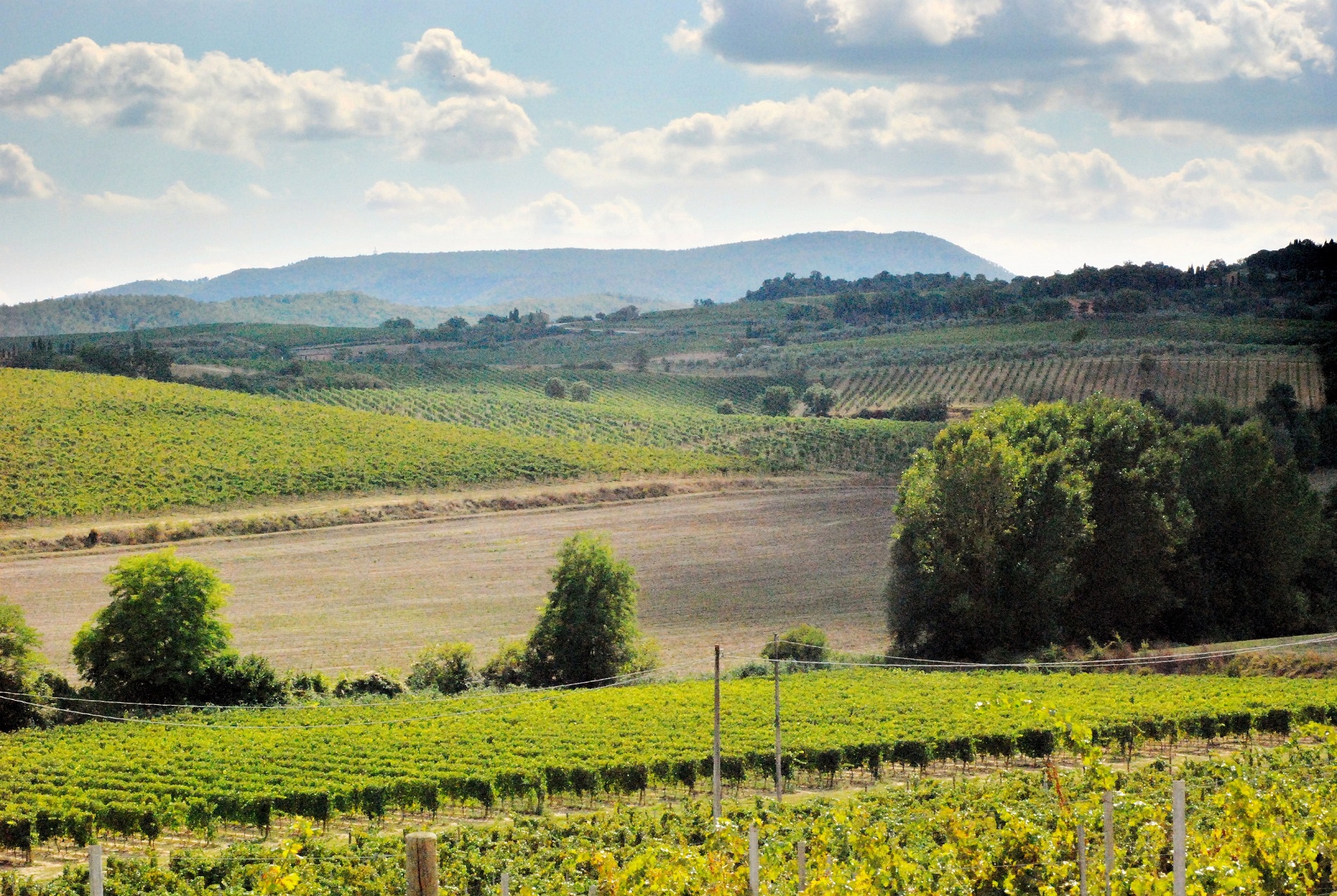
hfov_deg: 22.6
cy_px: 448
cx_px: 668
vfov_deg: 15.2
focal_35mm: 90
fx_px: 3347
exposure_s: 1/2000
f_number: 18
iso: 1000
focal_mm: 60
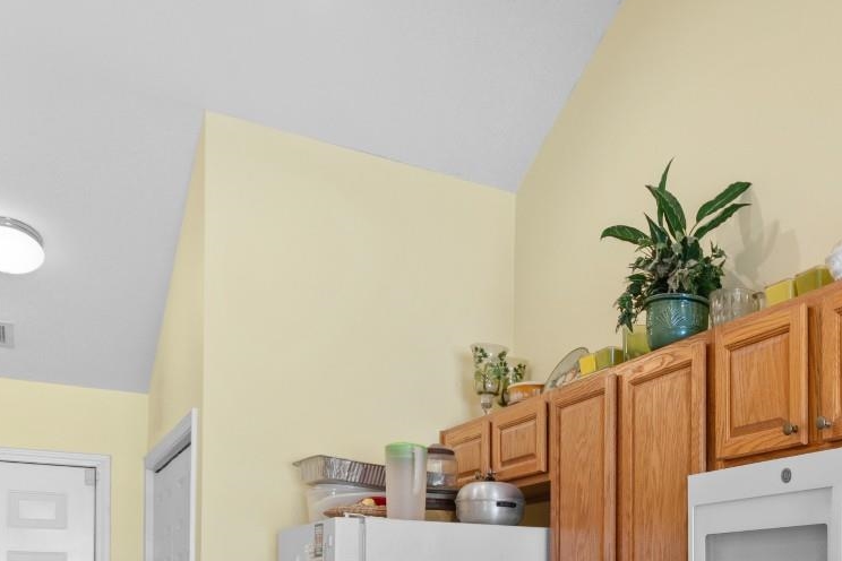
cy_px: 593
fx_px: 865
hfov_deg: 47.6
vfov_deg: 32.3
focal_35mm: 37
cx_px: 728
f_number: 4.8
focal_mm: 11.5
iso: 100
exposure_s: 1/5
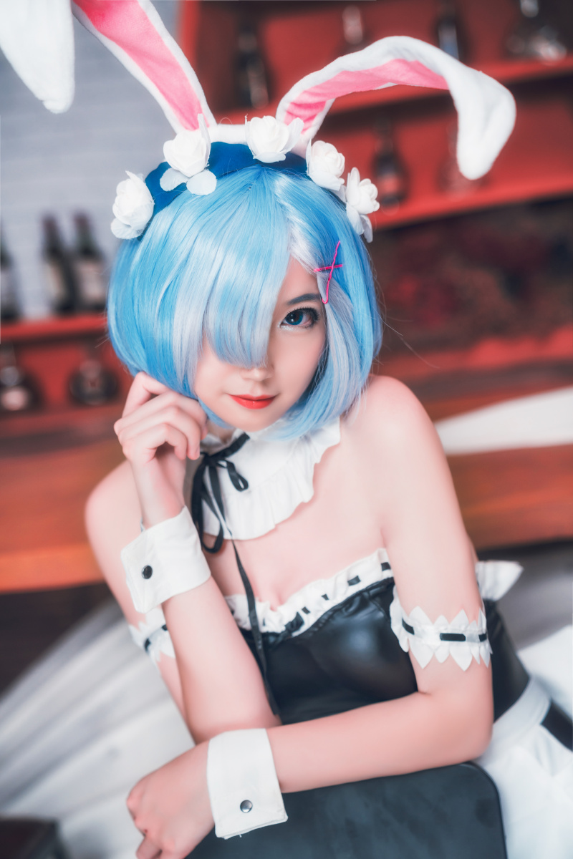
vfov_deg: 37.5
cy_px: 430
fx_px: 1265
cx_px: 286
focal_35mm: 53
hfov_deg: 25.5
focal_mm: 53
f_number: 2.8
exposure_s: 1/60
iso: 100
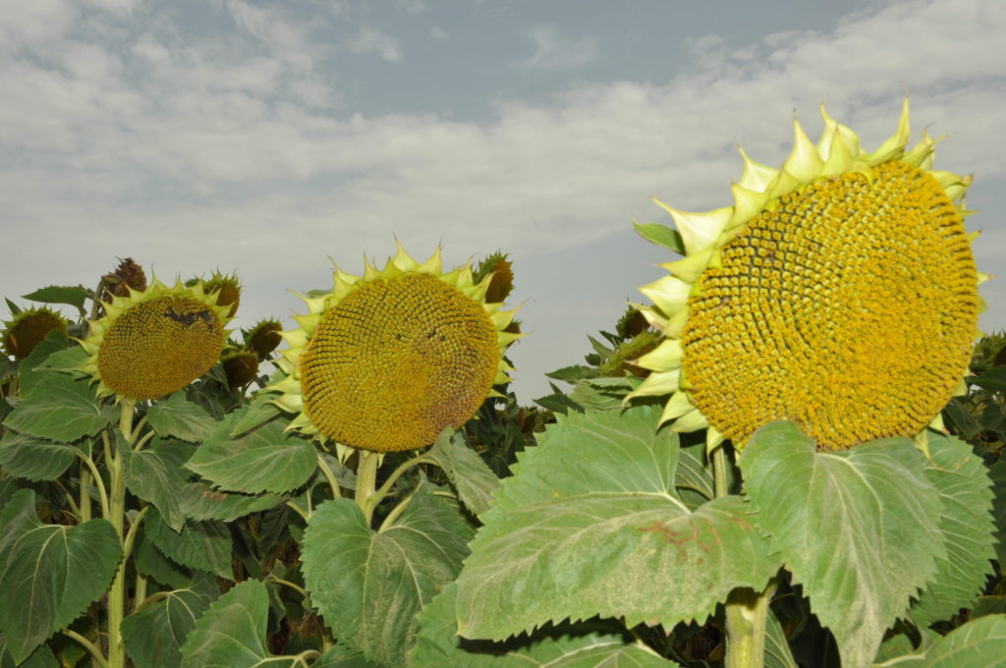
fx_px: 837
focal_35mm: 30
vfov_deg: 43.5
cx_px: 503
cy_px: 334
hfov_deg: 62.0
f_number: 16
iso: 200
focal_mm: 20
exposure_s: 1/200
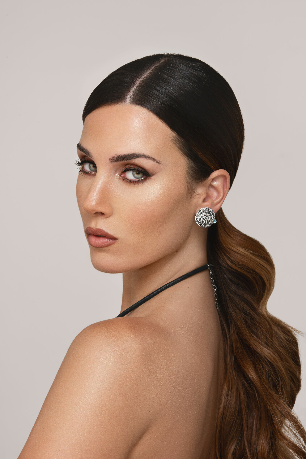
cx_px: 153
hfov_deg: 10.2
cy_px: 230
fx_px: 1720
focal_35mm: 135
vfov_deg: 15.2
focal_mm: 135
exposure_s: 1/125
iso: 80
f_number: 18
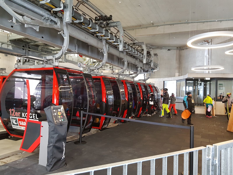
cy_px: 88
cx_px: 116
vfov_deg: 53.1
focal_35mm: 26
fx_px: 175
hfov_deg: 67.3
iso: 160
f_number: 1.7
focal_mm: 4.2
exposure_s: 1/33
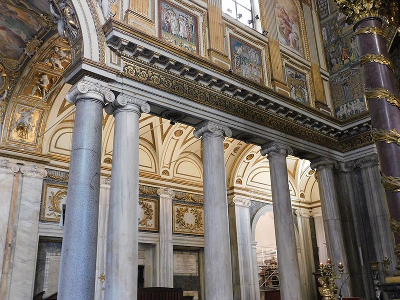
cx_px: 200
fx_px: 416
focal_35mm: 36
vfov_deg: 39.7
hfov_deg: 51.4
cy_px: 150
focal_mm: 6.3
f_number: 3.5
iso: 800
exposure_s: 1/10
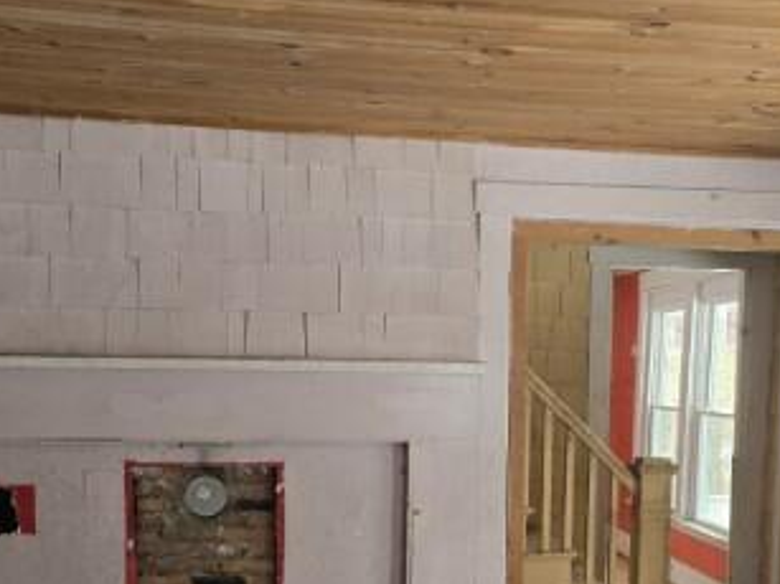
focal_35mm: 48
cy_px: 475
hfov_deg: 39.1
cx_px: 528
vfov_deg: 29.5
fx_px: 1081
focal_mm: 6.3
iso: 320
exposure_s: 1/120
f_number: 1.7
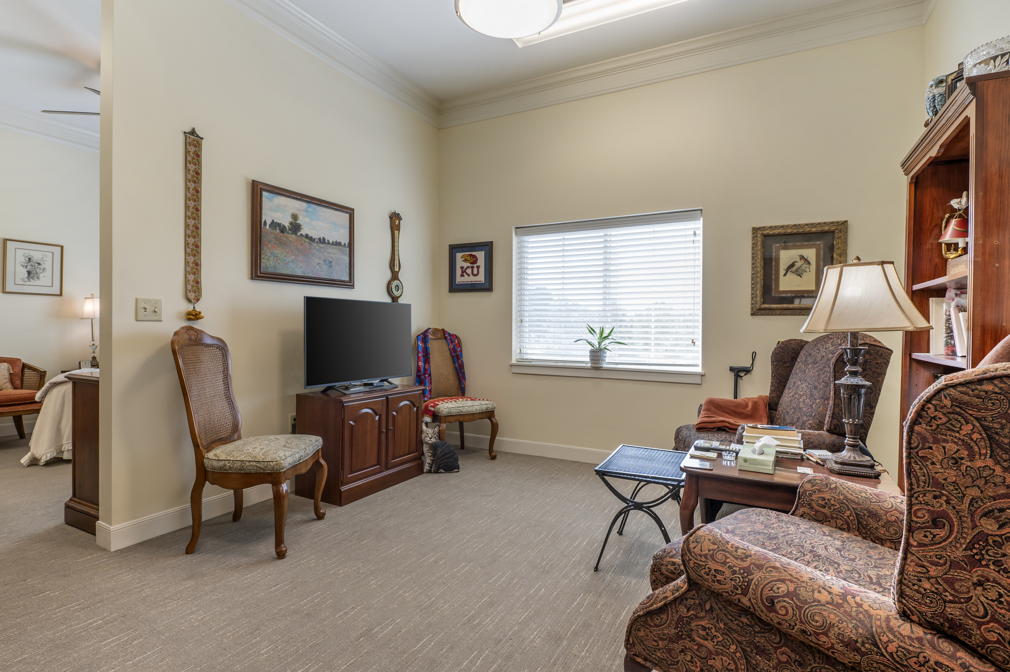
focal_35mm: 16
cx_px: 505
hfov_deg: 96.8
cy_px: 336
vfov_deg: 73.7
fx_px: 449
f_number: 10
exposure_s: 1/50
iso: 400
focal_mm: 16
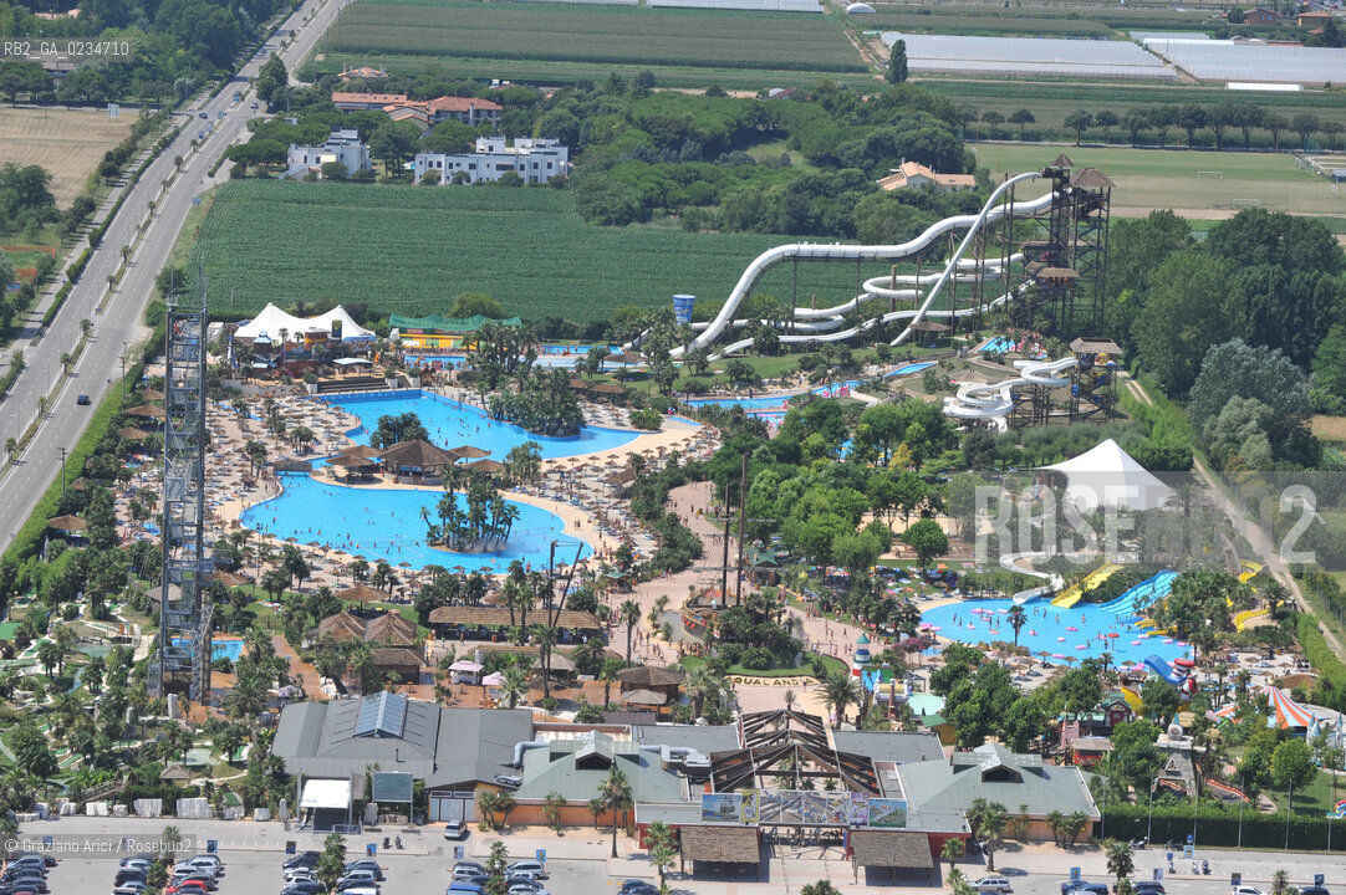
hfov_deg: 18.3
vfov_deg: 12.2
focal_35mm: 112
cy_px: 448
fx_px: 4185
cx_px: 673
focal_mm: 112
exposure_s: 1/1600
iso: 400
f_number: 7.1
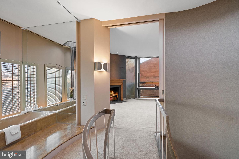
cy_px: 80
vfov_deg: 73.7
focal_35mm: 16
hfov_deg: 96.7
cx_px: 120
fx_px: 106
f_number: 4.5
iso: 1000
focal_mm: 16
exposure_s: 1/25
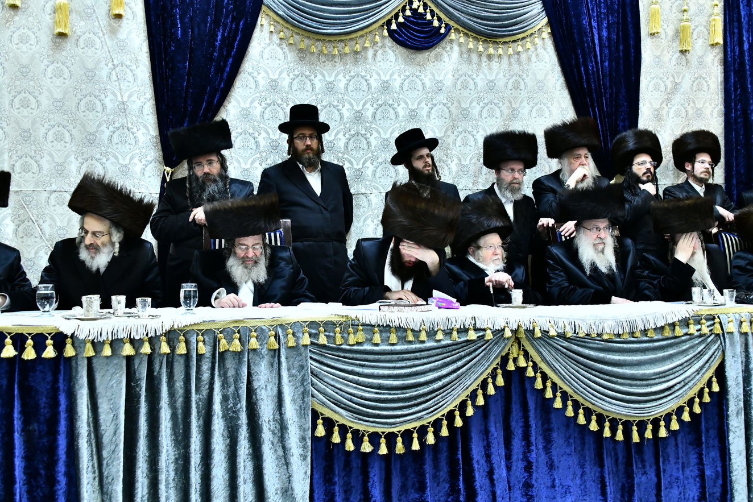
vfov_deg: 35.9
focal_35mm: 37
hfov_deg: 51.9
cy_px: 245
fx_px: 774
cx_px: 396
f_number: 5.6
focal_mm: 35
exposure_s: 1/80
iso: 2500
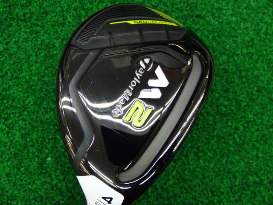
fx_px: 292
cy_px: 102
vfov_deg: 38.7
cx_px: 136
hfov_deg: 50.1
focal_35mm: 37
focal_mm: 6.42
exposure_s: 1/60
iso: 400
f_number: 3.6
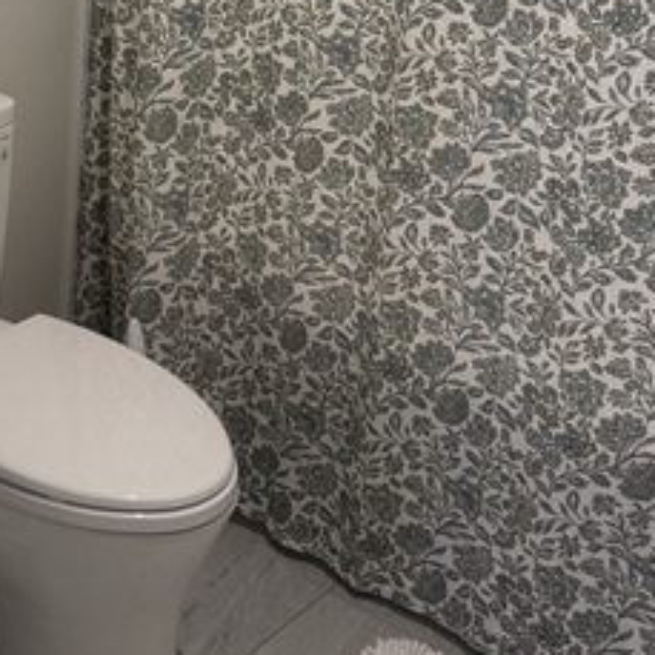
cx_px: -14
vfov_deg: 22.8
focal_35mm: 71
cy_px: -86
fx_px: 1520
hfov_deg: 23.2
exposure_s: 1/120
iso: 200
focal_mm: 6.76
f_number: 1.78
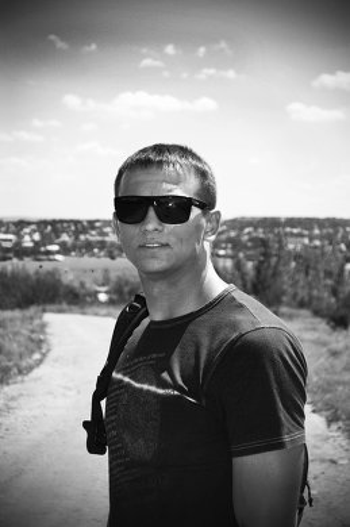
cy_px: 264
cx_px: 175
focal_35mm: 82
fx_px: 1206
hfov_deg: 16.5
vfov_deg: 24.6
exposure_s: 1/200
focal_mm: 55
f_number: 5.6
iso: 100
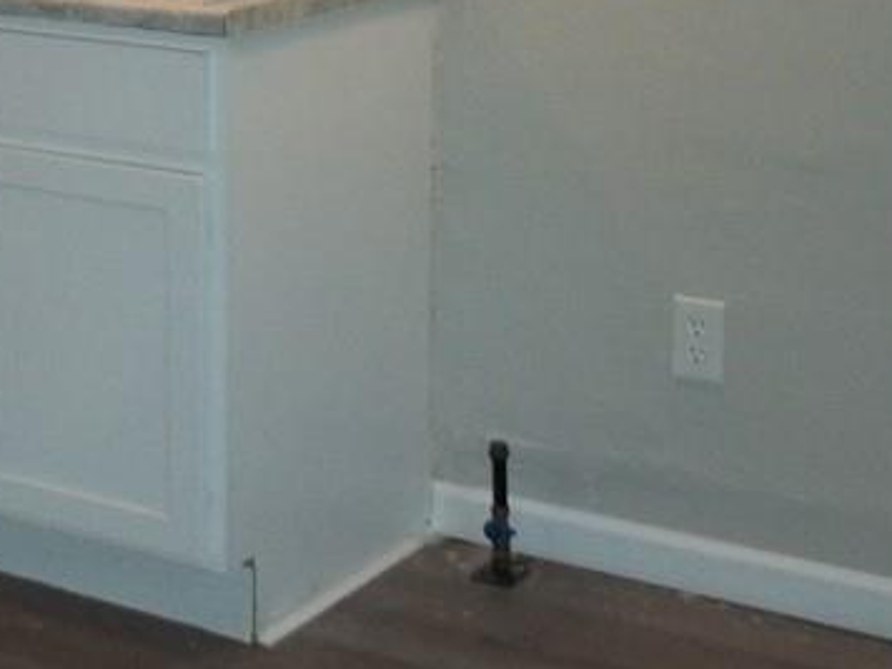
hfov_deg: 20.0
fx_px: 2448
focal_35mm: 95
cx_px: 3
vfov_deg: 15.1
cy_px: -110
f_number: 3.3
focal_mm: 5.9
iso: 160
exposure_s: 1/30
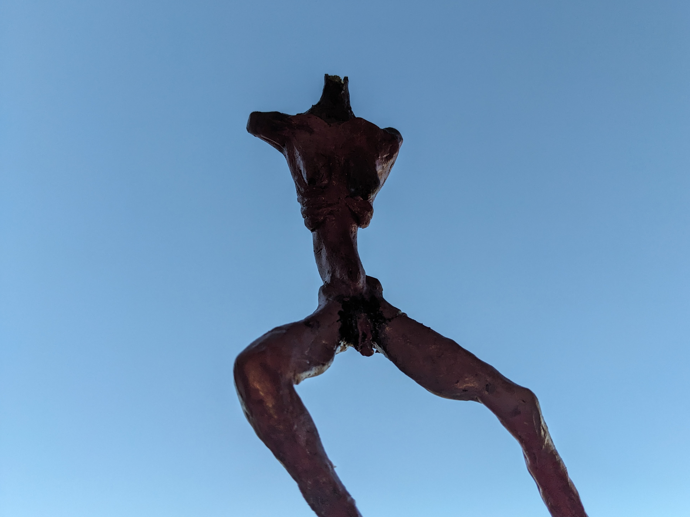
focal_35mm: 28
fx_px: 558
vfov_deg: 49.7
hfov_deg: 63.4
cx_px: 356
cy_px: 255
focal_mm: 4.38
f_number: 1.73
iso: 55
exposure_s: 1/1462
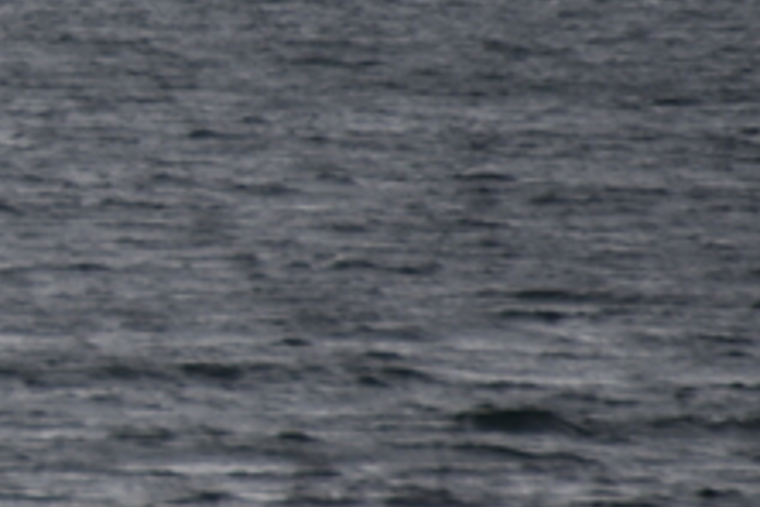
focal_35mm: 1732
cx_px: -678
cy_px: 38
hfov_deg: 1.2
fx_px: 36562
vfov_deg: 0.8
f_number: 5.6
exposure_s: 1/640
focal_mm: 300
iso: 140
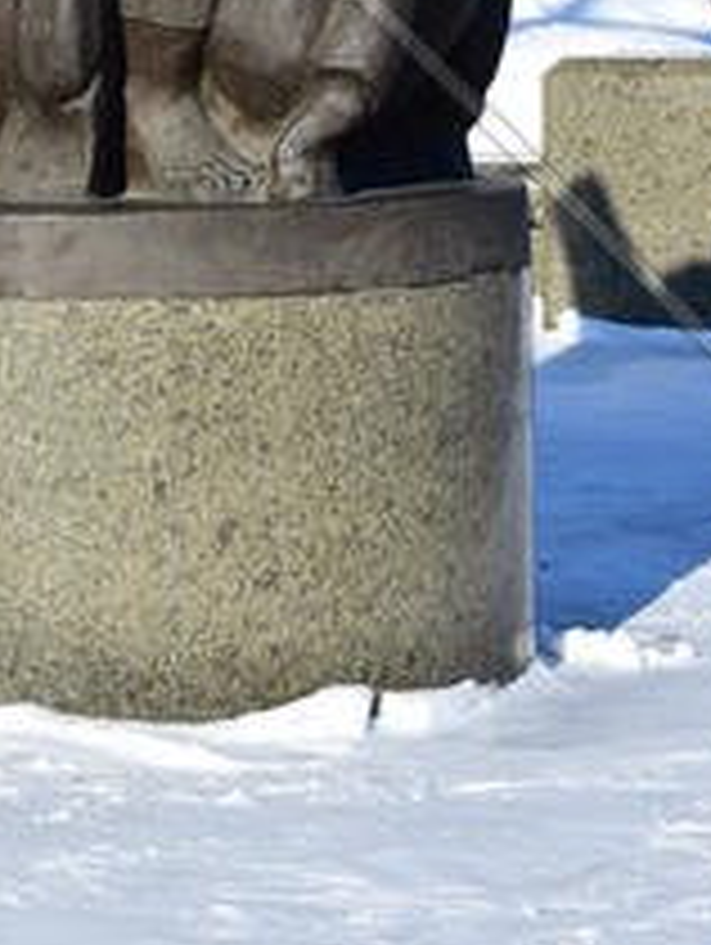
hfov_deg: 9.3
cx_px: 133
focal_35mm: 159
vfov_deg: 12.1
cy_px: -234
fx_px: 4346
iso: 100
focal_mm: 40
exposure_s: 1/250
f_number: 8
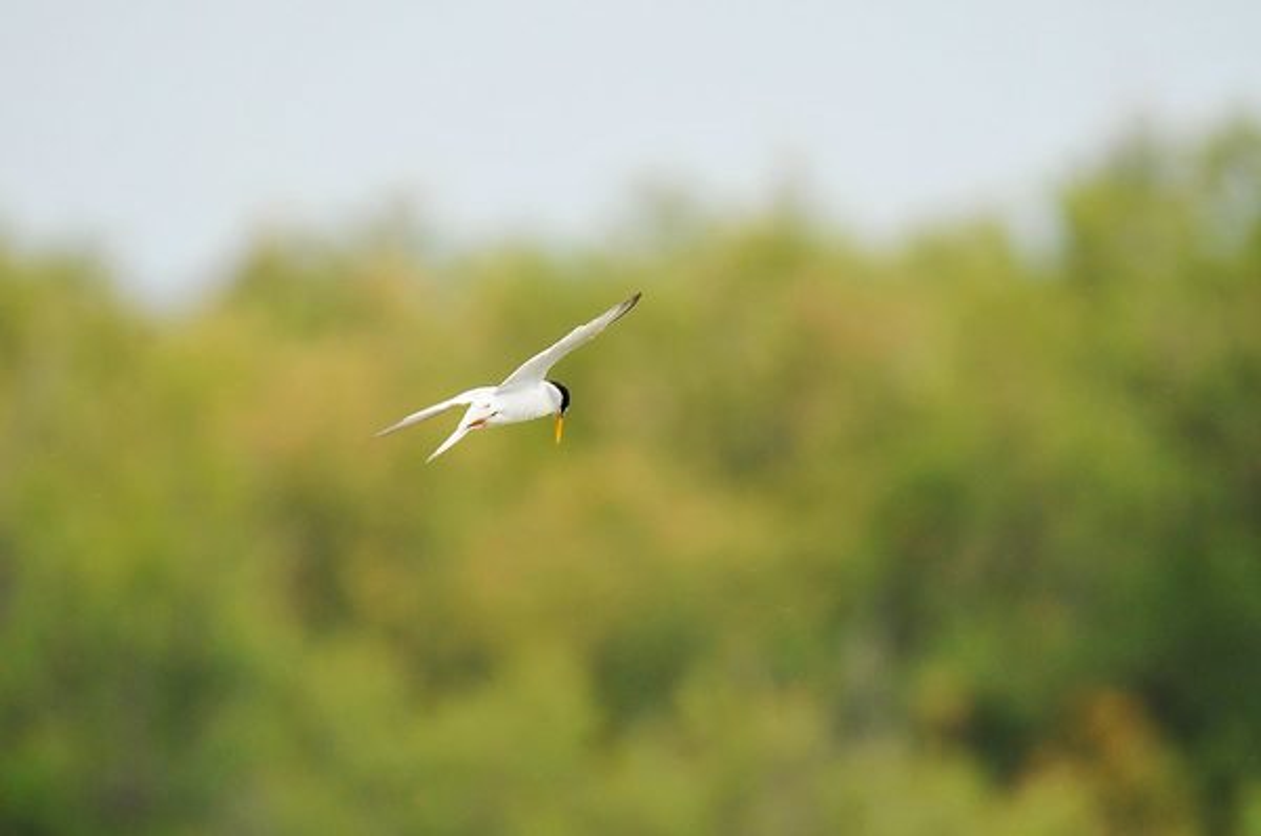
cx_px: 630
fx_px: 31474
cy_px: 418
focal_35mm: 900
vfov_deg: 1.5
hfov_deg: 2.3
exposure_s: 1/1250
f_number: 8
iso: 1250
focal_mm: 600
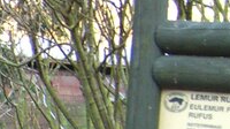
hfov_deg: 7.9
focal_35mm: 249
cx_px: -363
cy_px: 308
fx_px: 1517
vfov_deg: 4.7
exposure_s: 1/60
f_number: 2.8
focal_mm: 7.9
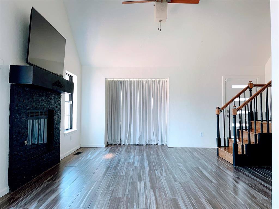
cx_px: 140
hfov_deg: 67.3
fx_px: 210
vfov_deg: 53.1
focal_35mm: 26
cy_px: 104
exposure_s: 1/29
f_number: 1.6
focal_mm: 4.2
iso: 40
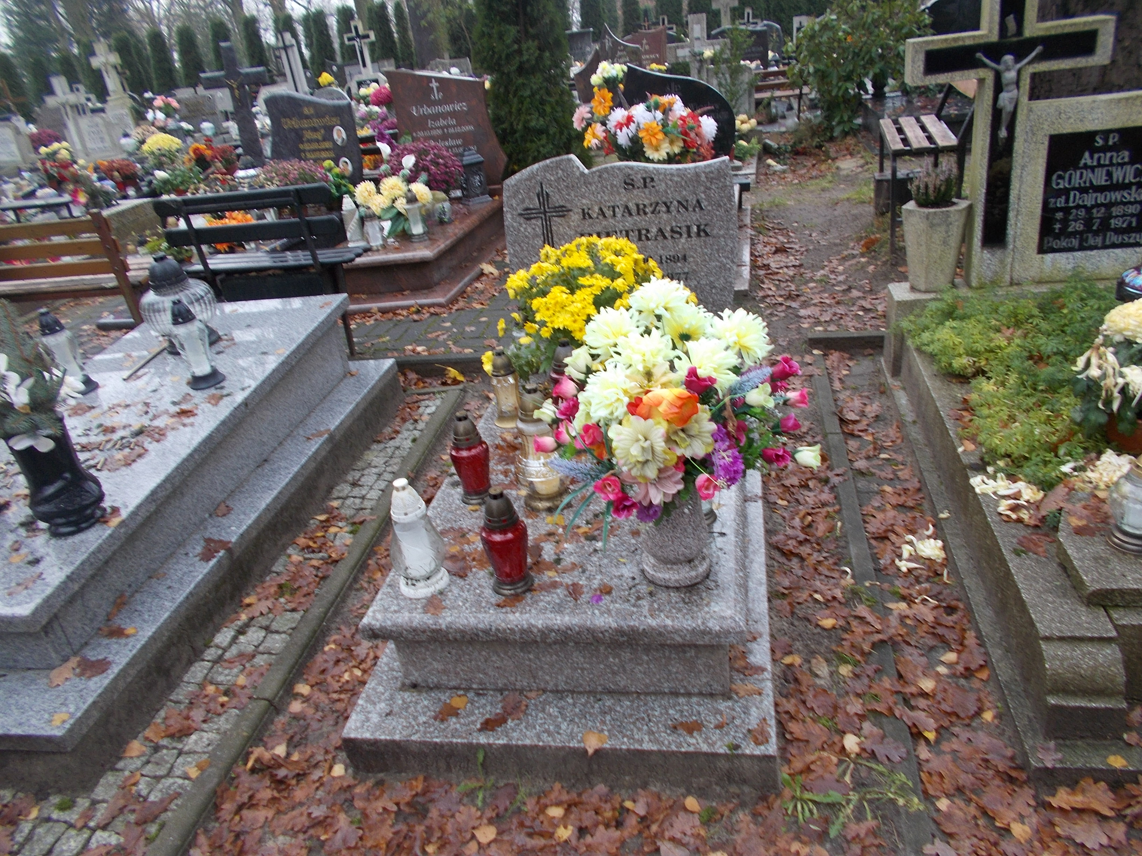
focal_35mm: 26
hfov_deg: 67.3
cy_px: 428
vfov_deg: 53.1
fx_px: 858
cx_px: 571
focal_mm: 4.6
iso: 80
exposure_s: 1/30
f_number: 3.2
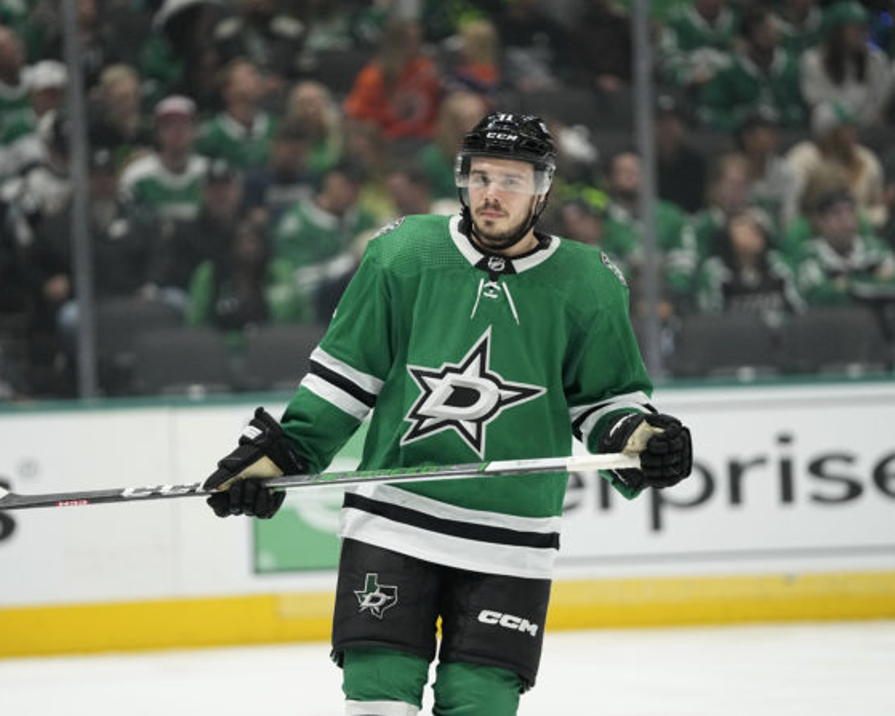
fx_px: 6012
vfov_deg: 6.8
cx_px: 434
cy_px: 356
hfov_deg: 8.5
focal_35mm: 227
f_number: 2.8
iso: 2500
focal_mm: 200
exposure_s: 1/2000
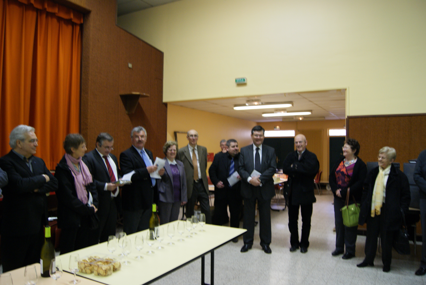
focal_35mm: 27
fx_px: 320
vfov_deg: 48.0
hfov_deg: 67.3
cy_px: 142
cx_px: 213
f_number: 3.5
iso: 400
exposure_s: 1/15
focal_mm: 18
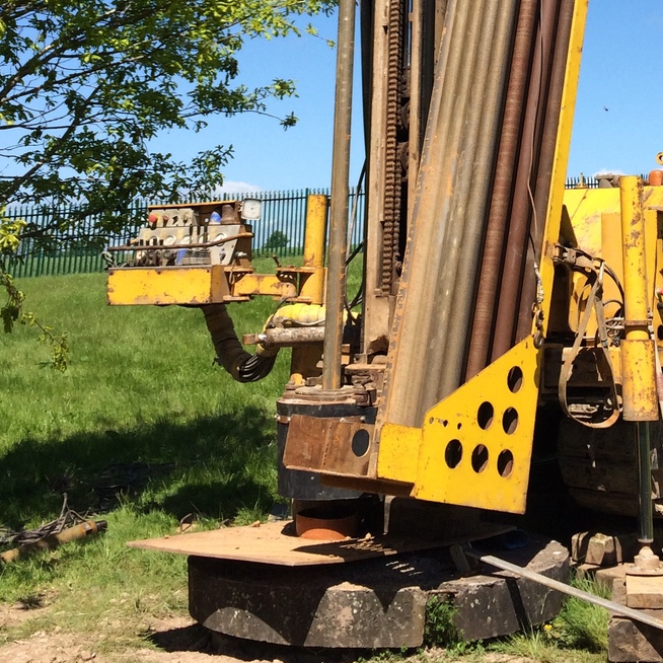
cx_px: 492
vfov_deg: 24.8
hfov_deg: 26.6
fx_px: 1387
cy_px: -90
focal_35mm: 64
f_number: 2.2
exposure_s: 1/2053
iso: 32
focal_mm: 4.15
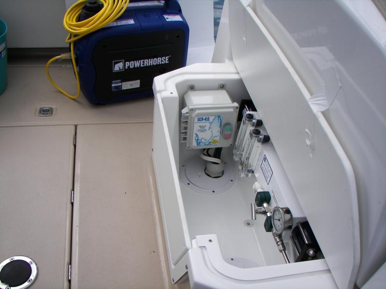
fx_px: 401
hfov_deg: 51.4
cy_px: 144
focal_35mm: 36
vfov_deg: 39.7
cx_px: 193
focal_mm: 6.1
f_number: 2.8
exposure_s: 1/500
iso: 50
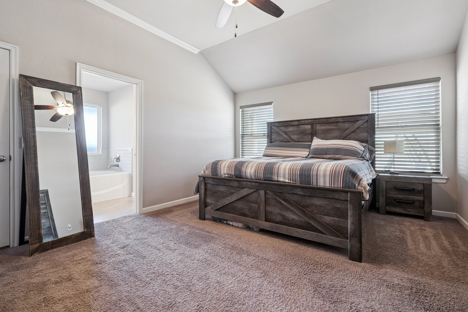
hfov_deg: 96.7
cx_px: 234
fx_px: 208
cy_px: 156
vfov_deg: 73.8
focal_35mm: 16
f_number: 7.1
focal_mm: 16
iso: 200
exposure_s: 1/4
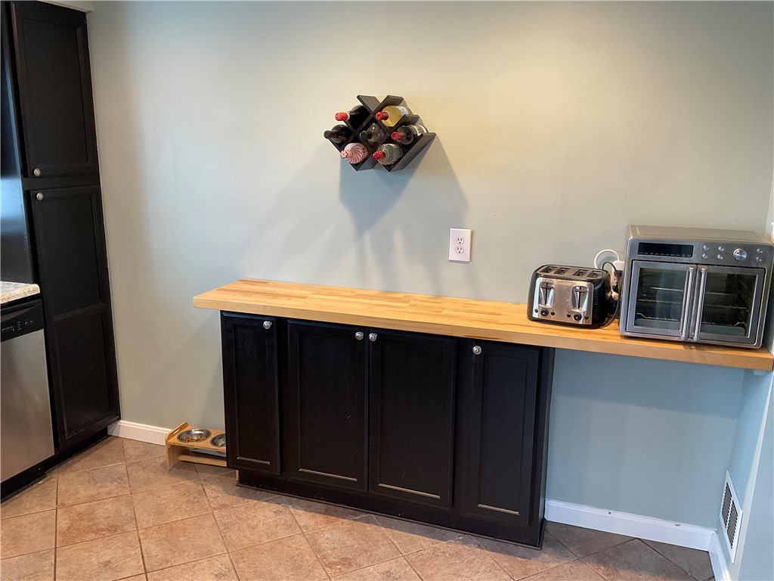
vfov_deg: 48.2
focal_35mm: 29
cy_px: 290
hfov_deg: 61.7
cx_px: 387
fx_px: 648
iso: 64
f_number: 1.8
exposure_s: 1/60
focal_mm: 3
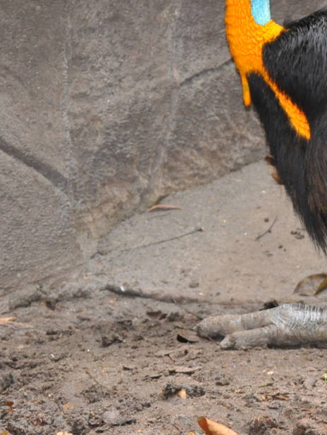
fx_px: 4459
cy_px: 63
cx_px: 480
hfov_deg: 4.2
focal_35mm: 354
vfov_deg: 5.6
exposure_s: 1/60
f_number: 5.6
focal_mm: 95
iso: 1000
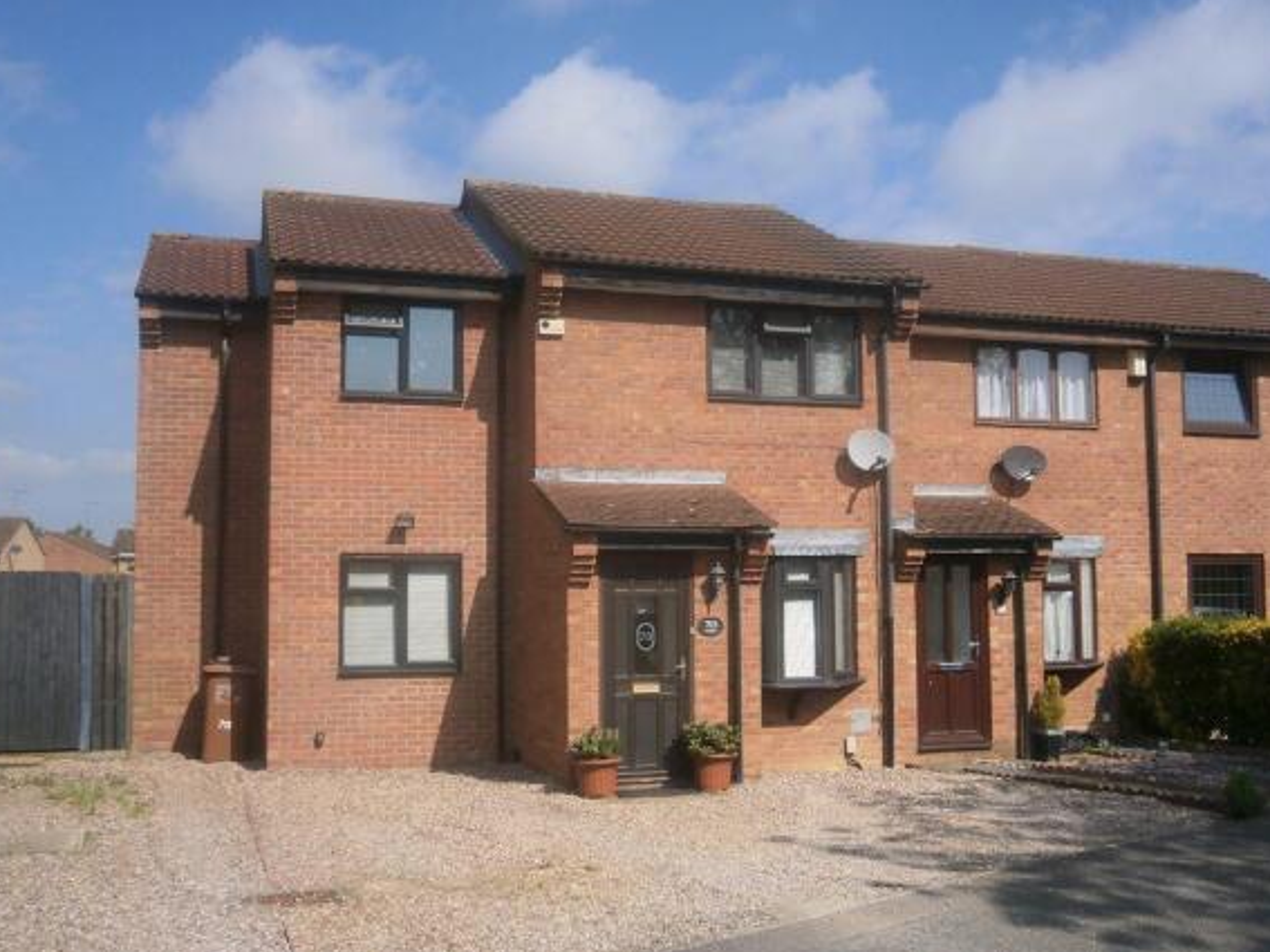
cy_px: 472
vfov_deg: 38.7
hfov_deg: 50.1
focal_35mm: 37
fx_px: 1357
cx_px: 626
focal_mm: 6.4
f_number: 3.1
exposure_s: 1/1600
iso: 80
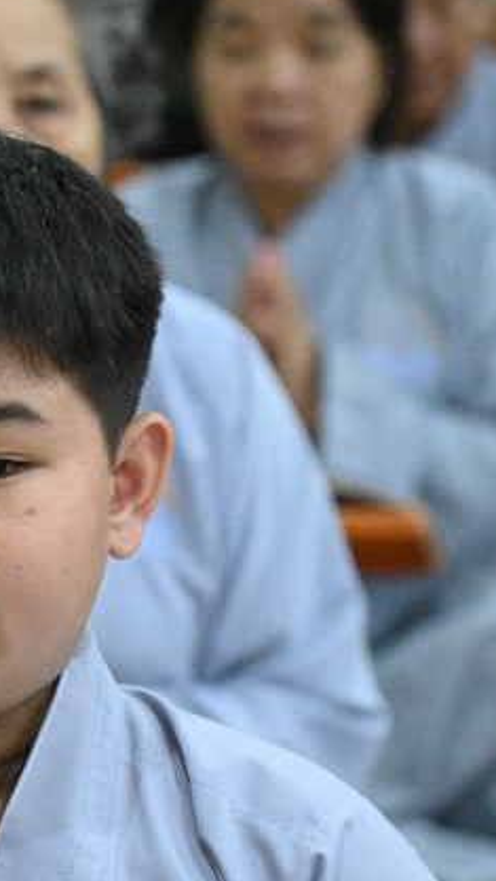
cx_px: -136
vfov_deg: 7.3
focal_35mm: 293
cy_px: 764
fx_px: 6853
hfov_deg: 4.1
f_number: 4.5
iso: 16000
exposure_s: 1/200
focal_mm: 120
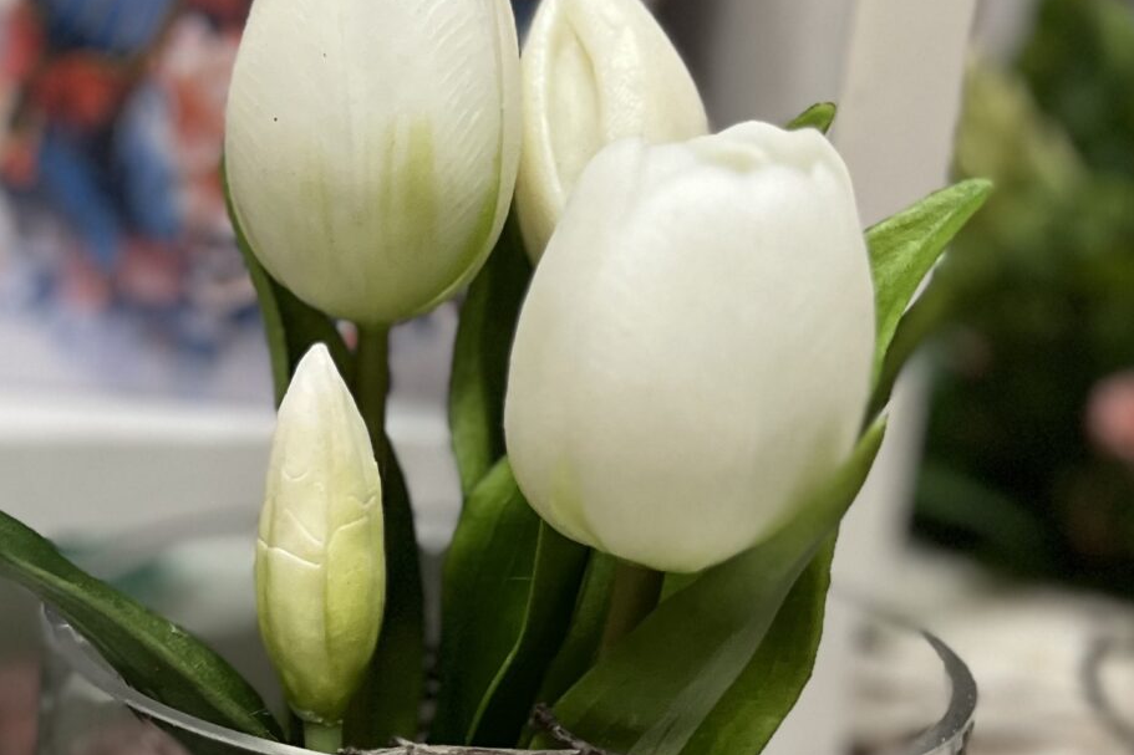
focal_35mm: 76
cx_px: -81
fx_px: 2393
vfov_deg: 17.7
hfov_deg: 25.0
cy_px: 631
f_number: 1.6
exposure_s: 1/50
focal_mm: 5.1
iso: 250
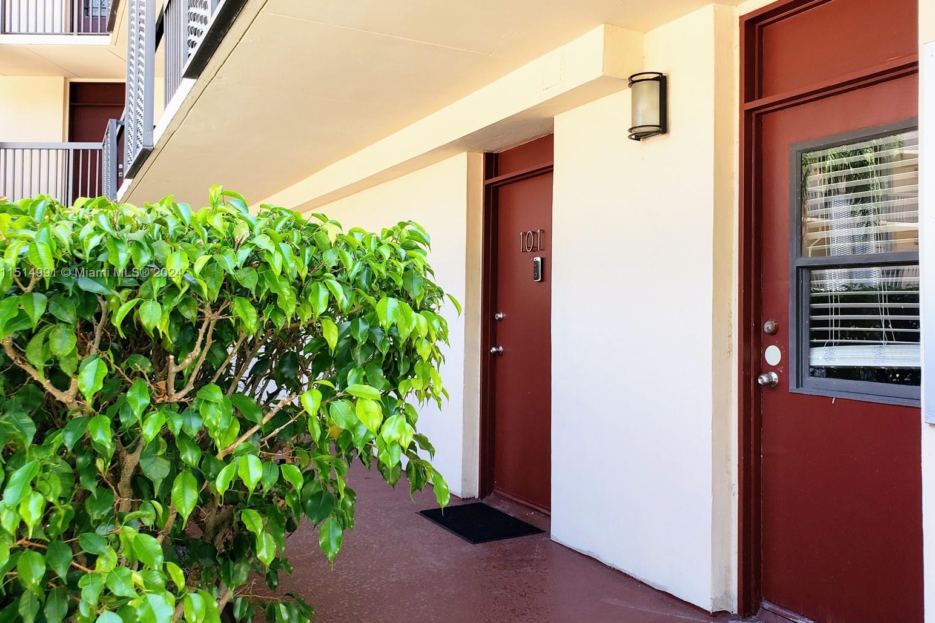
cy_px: 274
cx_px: 473
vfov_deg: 46.3
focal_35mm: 28
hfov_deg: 65.5
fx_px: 727
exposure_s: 1/120
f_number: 2.4
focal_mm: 4.3
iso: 64
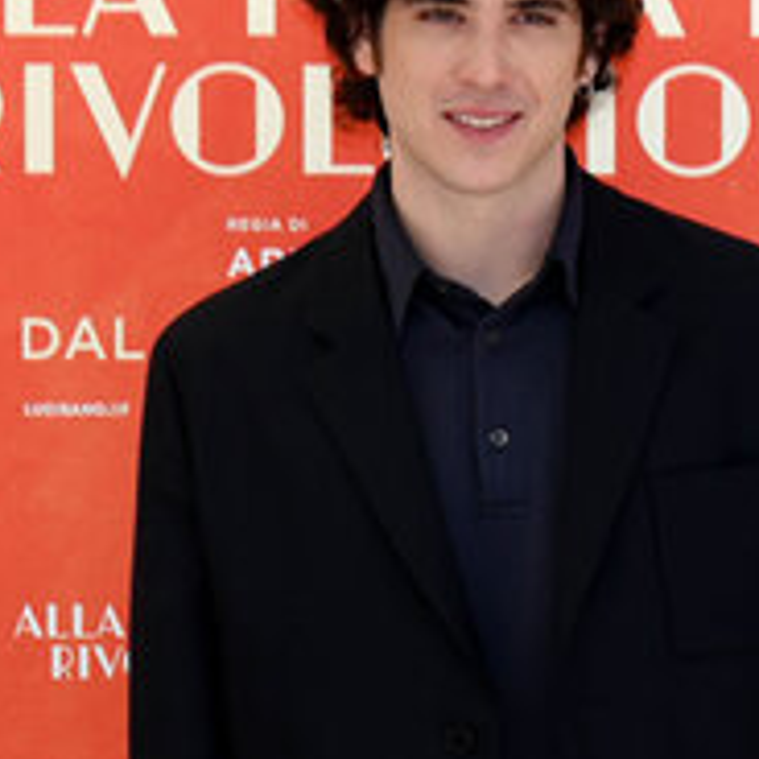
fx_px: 8211
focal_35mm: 331
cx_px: 544
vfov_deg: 5.2
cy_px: 1138
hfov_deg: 5.3
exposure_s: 1/1250
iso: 250
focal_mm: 70
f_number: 4
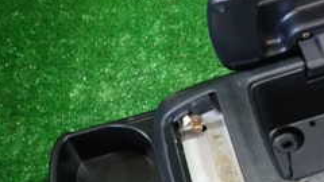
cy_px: 70
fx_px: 584
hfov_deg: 28.3
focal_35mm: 68
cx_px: 354
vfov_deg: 17.7
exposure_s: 1/30
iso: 250
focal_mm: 4.5
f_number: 2
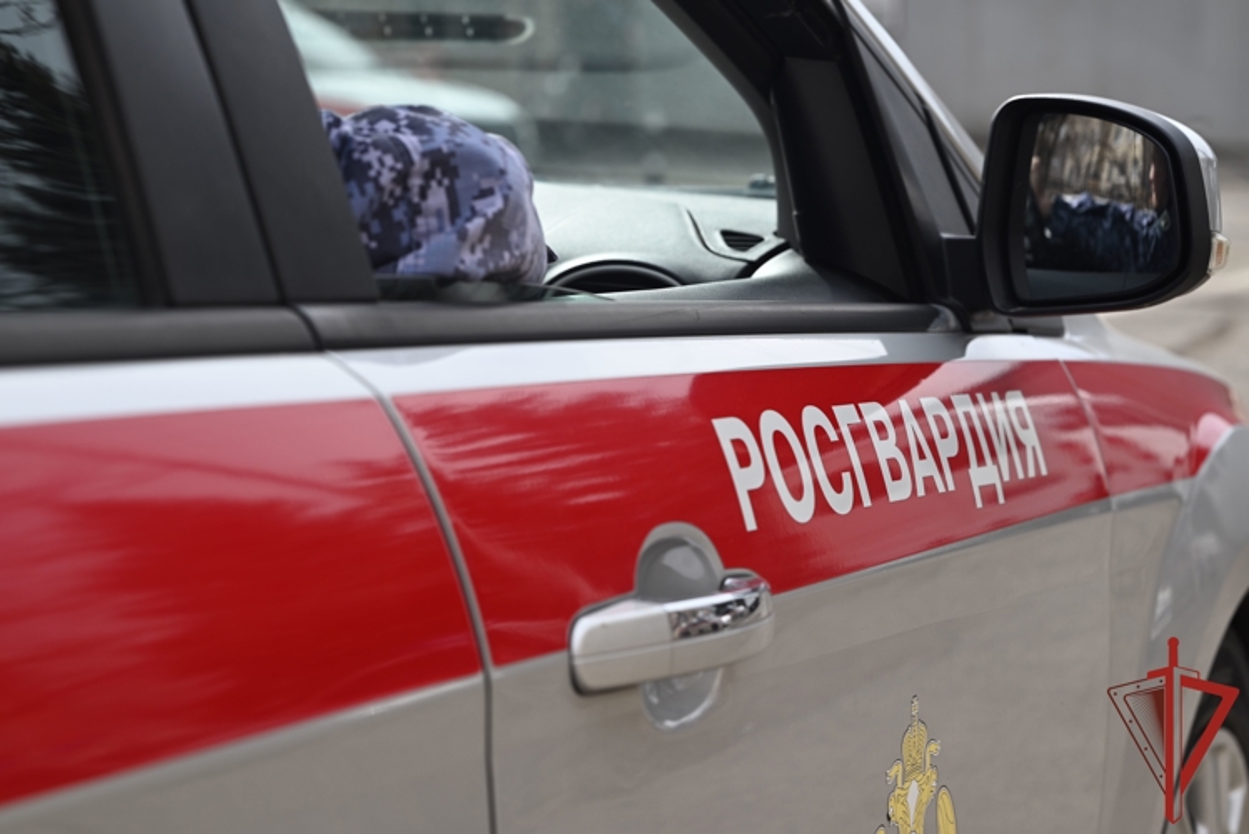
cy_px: 417
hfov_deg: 23.9
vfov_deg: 16.1
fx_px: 2950
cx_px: 624
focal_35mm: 85
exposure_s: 1/320
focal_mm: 85
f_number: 6.3
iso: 100
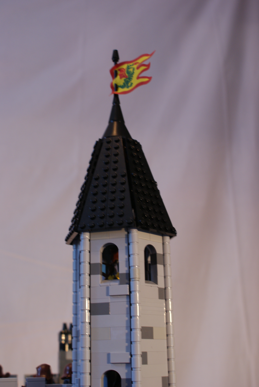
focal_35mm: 45
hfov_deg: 29.9
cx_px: 130
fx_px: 484
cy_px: 194
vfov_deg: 43.6
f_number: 5
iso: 400
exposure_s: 1/6
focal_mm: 30
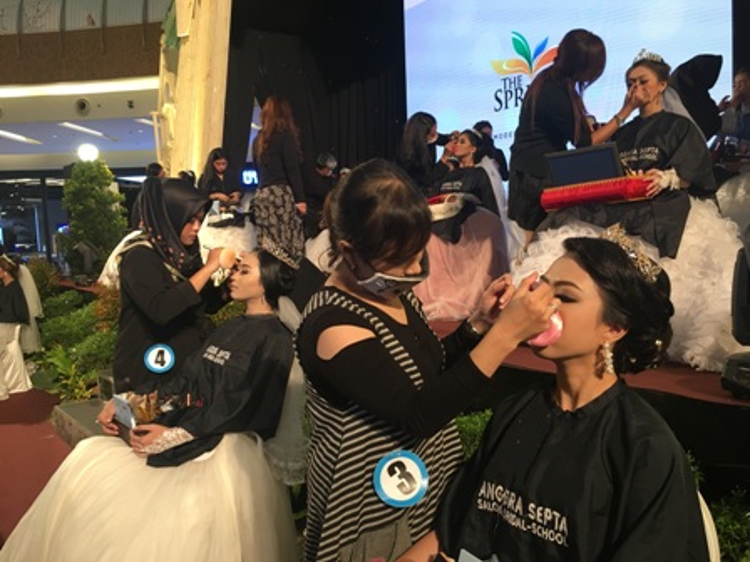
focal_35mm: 29
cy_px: 281
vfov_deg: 48.2
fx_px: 628
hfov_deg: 61.7
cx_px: 375
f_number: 2.2
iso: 50
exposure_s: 1/33
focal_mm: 4.15
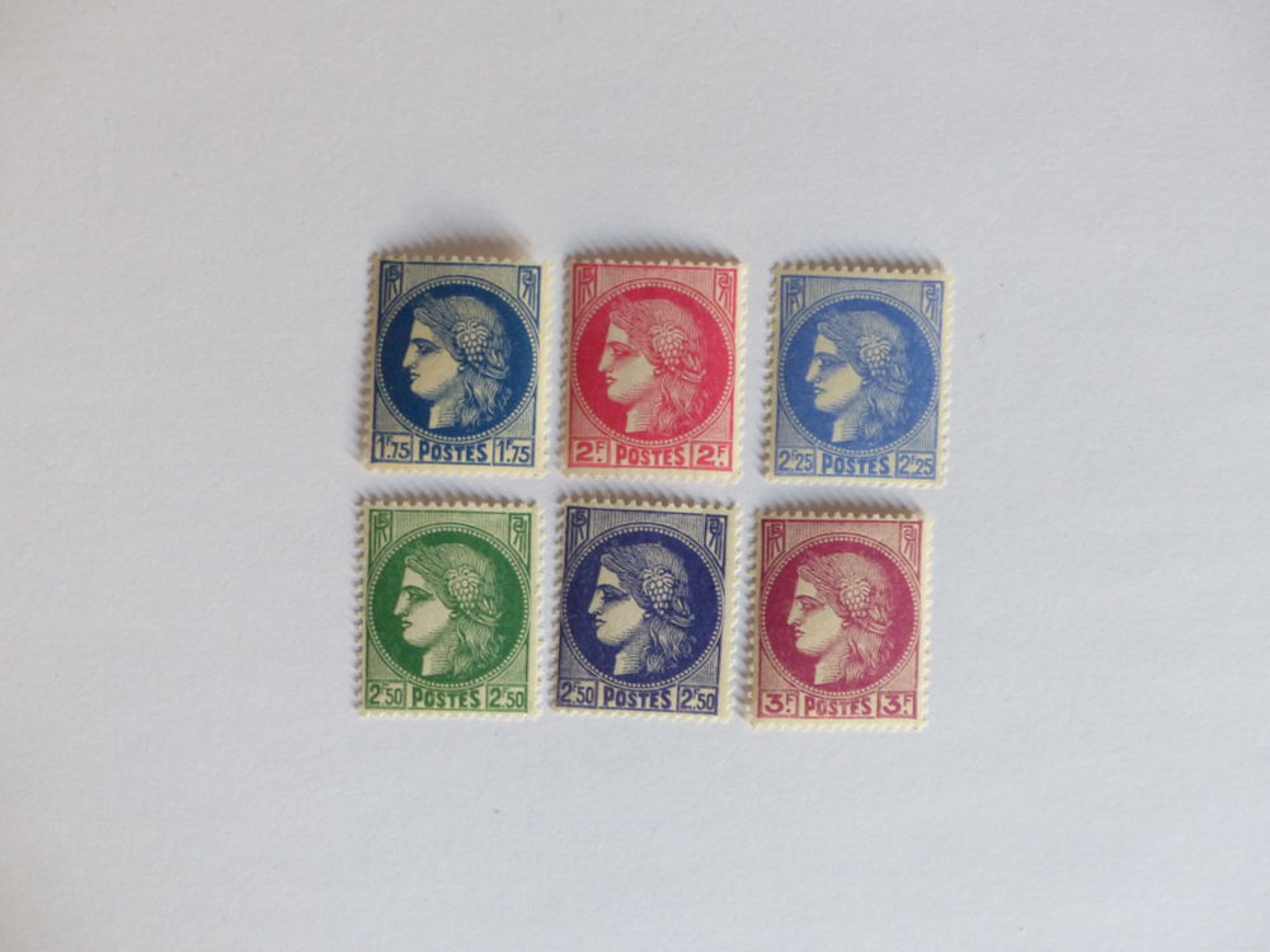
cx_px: 635
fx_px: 2642
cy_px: 476
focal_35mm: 72
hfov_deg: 27.0
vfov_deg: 20.4
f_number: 3.2
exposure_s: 1/6
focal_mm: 13
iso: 400
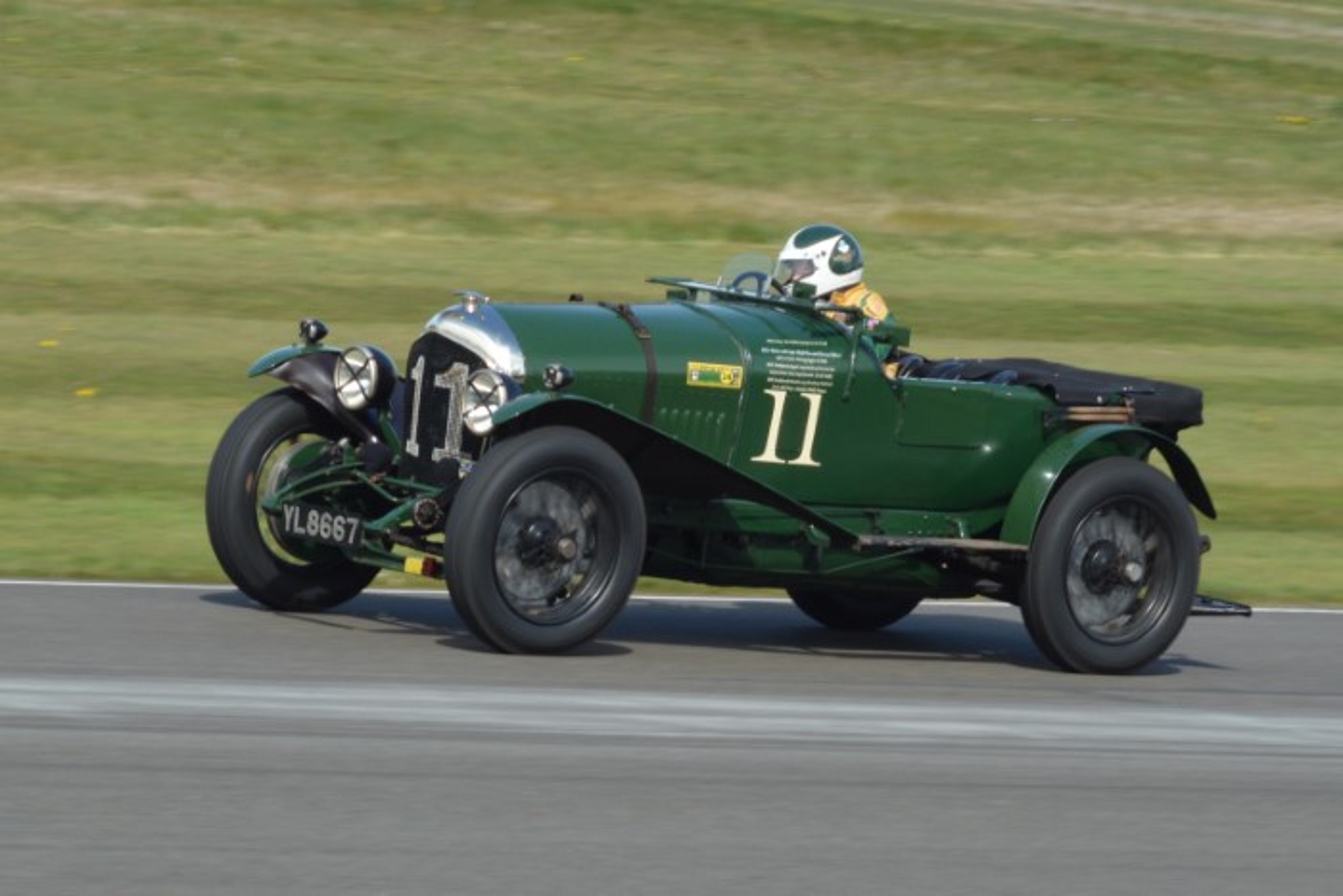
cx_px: 672
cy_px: 448
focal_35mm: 135
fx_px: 5037
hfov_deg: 15.2
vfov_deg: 10.2
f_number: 13
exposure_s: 1/320
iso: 400
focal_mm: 90
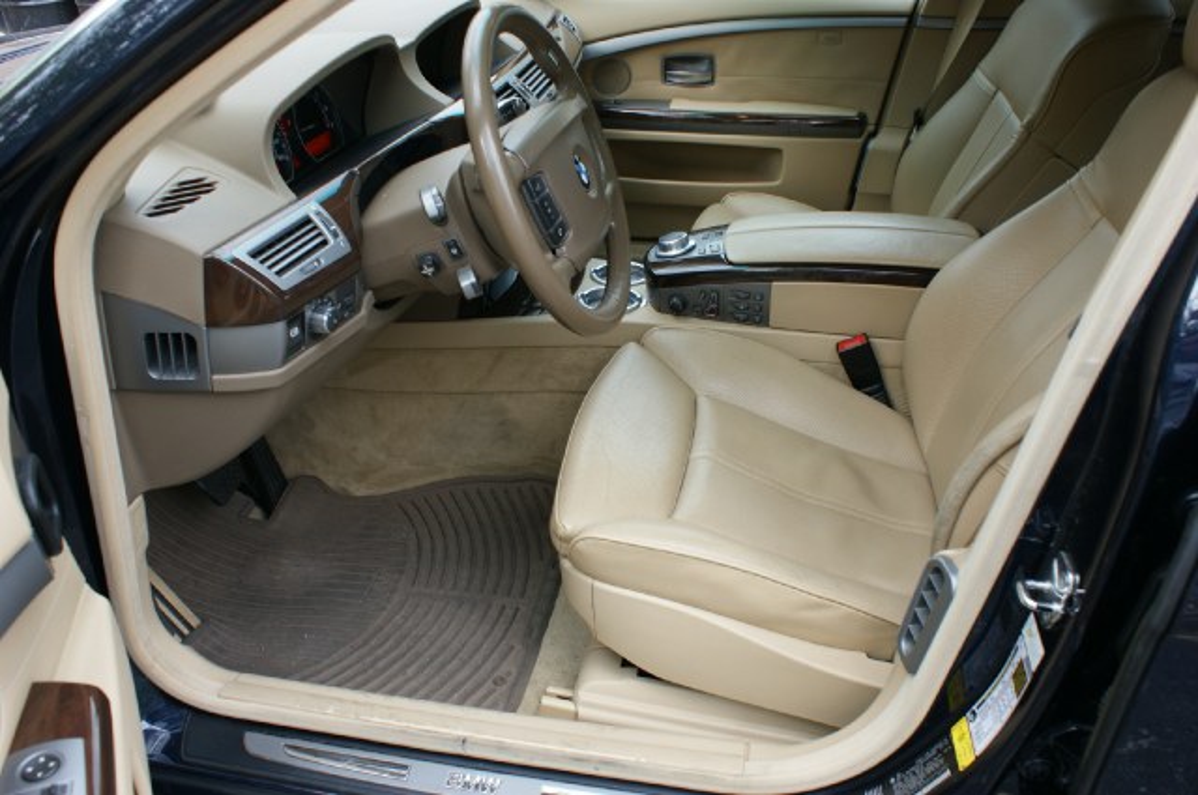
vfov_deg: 43.5
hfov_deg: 62.0
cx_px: 599
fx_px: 997
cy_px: 398
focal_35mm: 30
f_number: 5.6
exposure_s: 1/50
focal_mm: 20
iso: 100
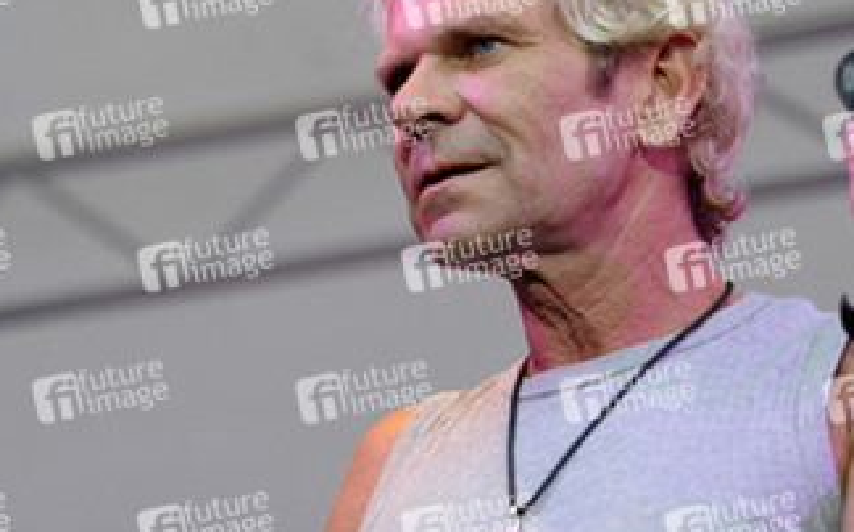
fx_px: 3465
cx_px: 399
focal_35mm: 149
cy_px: 195
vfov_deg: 8.8
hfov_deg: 14.0
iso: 2000
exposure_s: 1/125
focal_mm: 105
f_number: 5
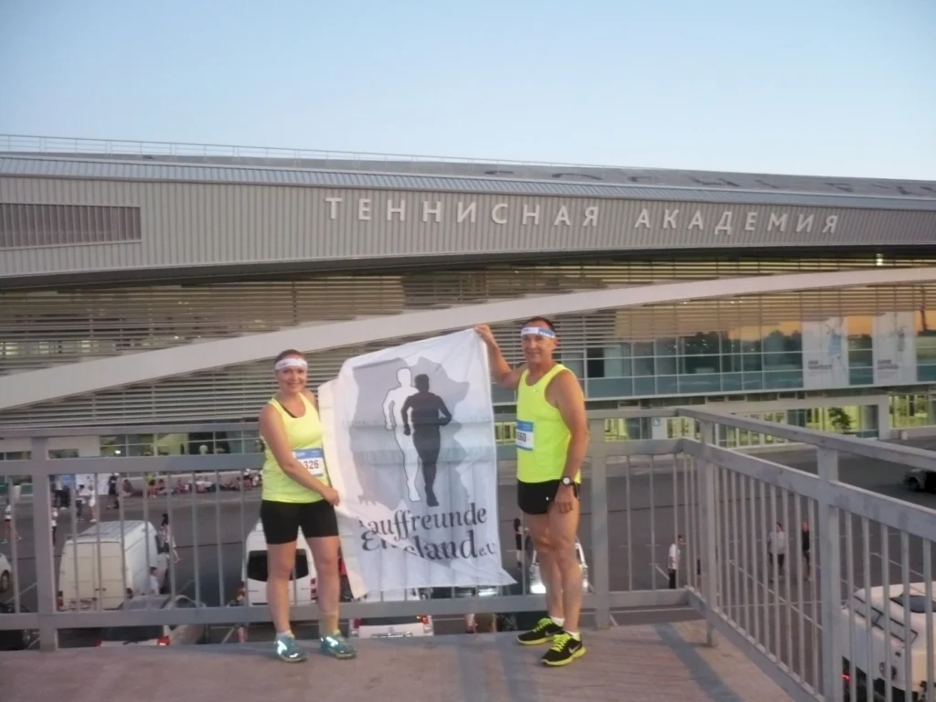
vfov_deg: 40.7
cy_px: 351
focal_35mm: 35
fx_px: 946
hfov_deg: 52.6
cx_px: 468
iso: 320
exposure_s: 1/30
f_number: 2.8
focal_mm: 5.8
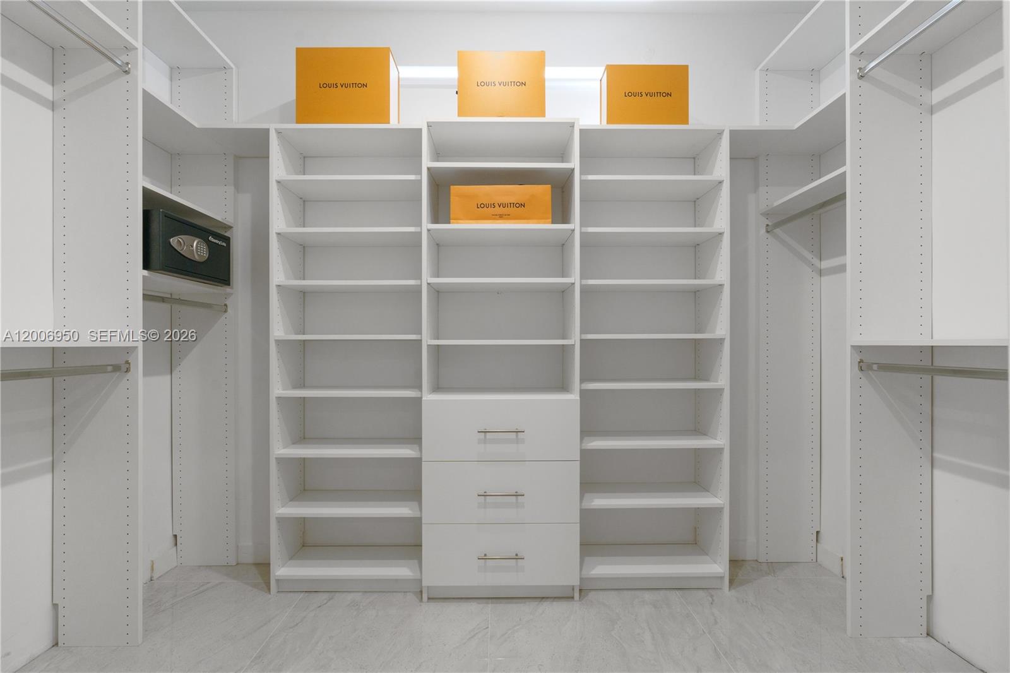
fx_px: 449
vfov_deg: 73.7
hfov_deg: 96.7
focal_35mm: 16
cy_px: 336
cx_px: 505
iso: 800
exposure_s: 1/20
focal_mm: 16
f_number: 8
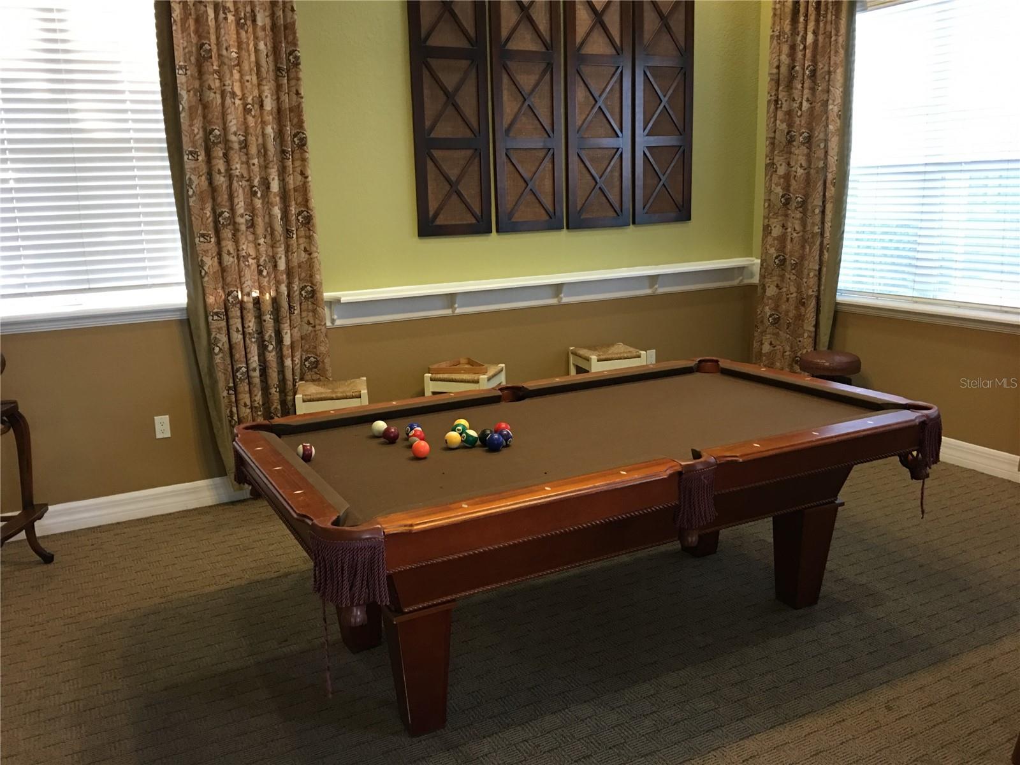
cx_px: 510
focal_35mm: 29
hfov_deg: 61.7
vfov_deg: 48.2
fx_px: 855
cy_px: 382
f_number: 2.2
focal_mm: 4.15
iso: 80
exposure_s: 1/10
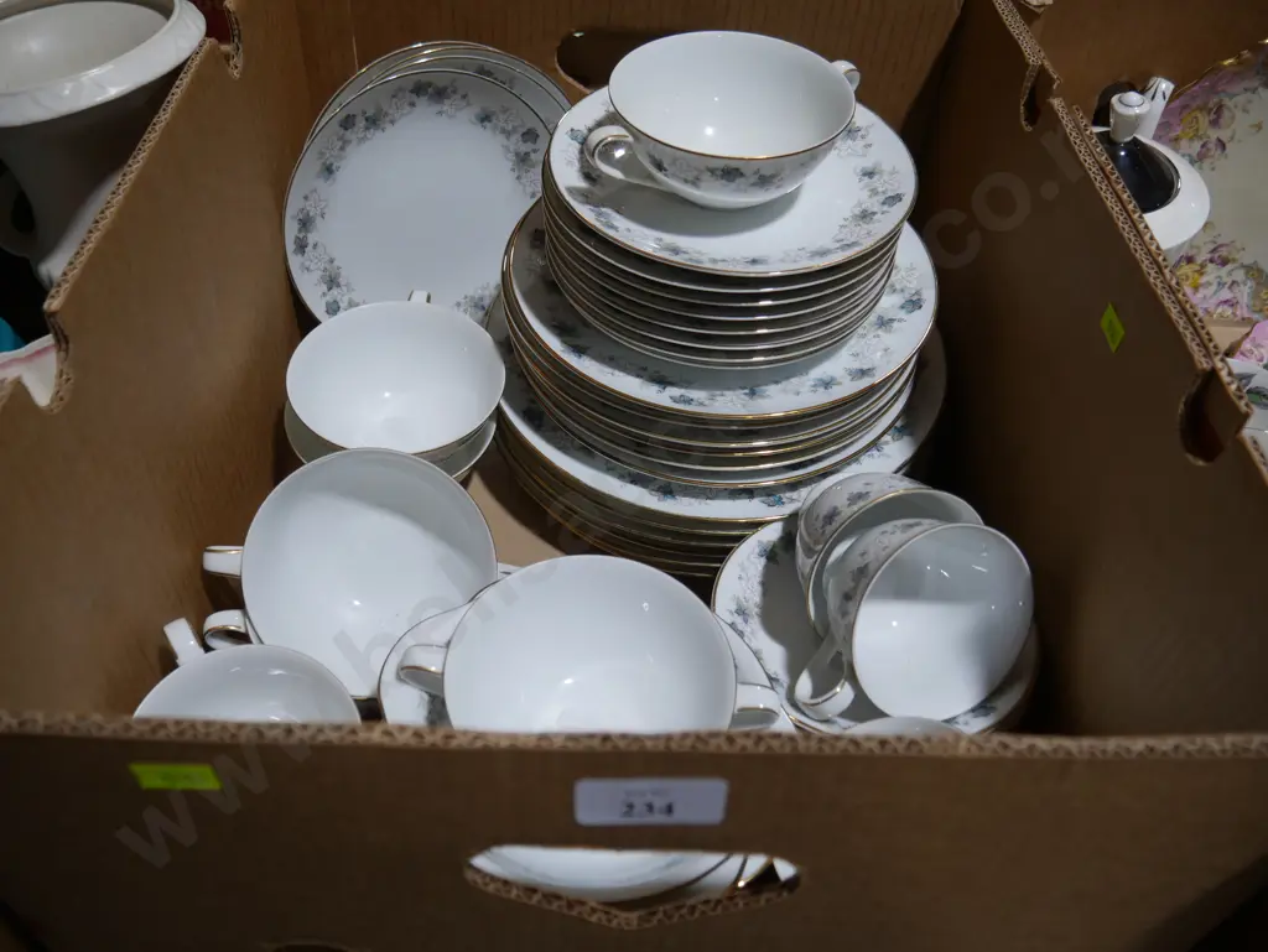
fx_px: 1026
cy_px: 476
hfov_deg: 63.4
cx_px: 634
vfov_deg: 49.8
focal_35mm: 28
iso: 200
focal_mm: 14
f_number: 3.5
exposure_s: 1/125
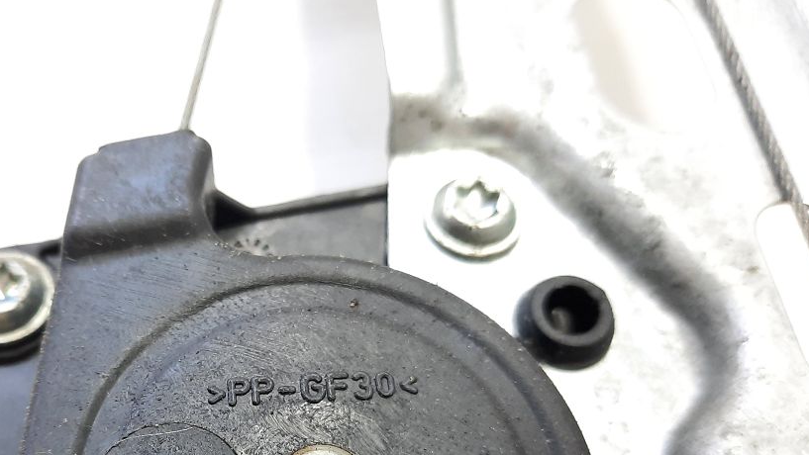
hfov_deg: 49.5
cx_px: 259
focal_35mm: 40
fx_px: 858
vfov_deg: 28.7
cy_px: 395
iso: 200
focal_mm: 4.6
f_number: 2
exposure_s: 1/50
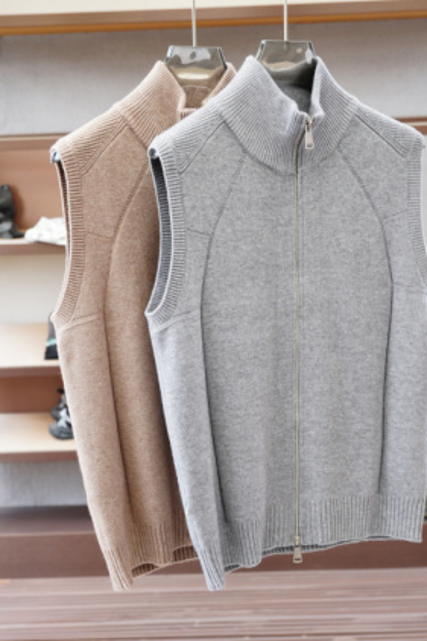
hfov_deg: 26.1
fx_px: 919
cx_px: 248
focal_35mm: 52
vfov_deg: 38.4
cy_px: 351
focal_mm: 29
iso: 320
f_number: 4
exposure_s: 1/125
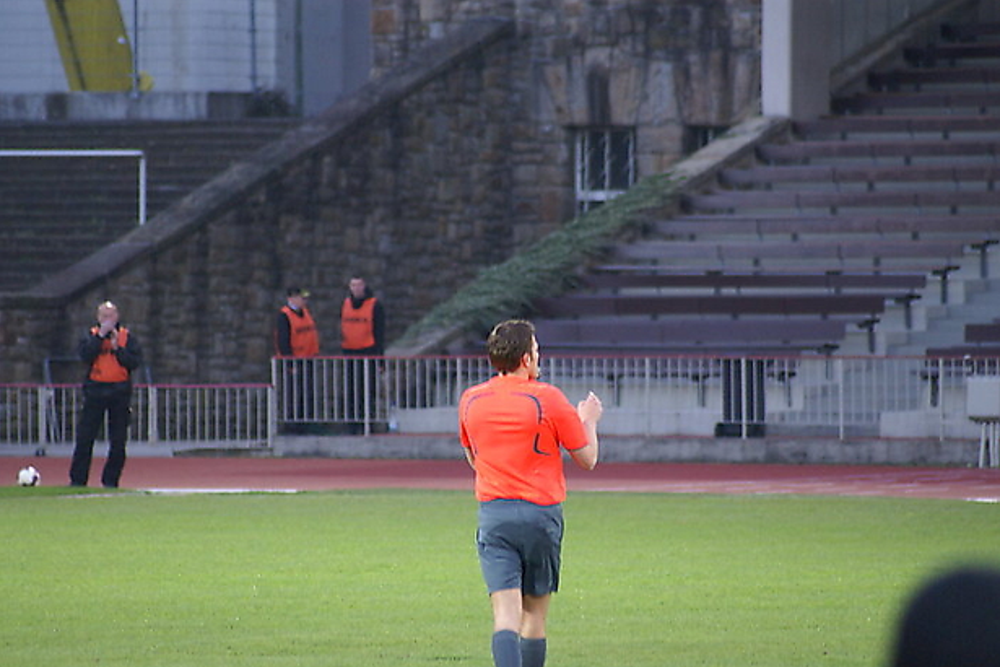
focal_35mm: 347
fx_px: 9638
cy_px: 335
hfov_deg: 5.9
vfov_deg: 4.0
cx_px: 499
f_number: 5.6
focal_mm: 230
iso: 800
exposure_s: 1/50
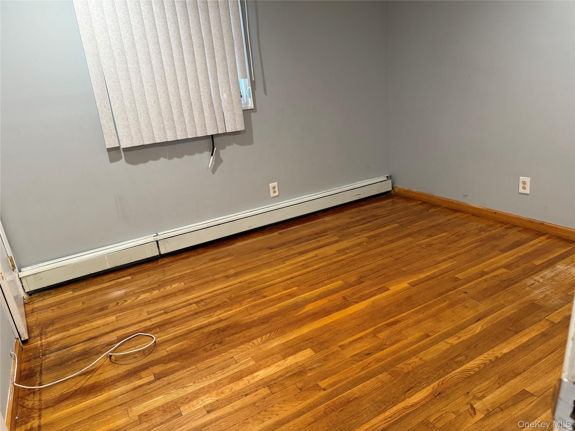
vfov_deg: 56.8
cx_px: 288
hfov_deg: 71.6
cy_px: 216
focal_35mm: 24
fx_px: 399
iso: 200
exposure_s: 1/59
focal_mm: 6.76
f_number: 1.78
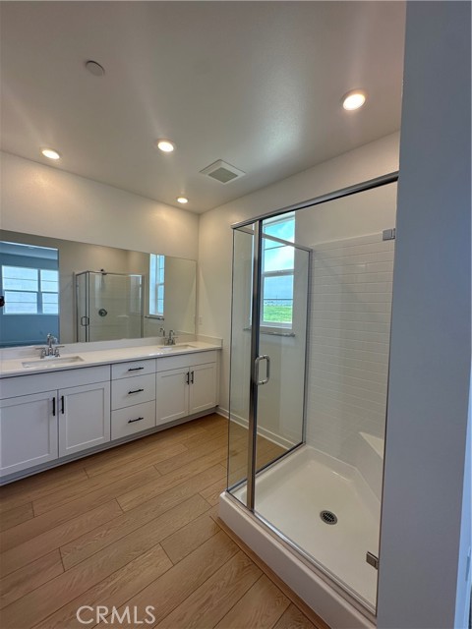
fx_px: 255
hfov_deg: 85.7
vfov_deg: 102.1
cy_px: 314
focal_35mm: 14
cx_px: 236
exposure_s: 1/120
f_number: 2.2
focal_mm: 2.22
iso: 50
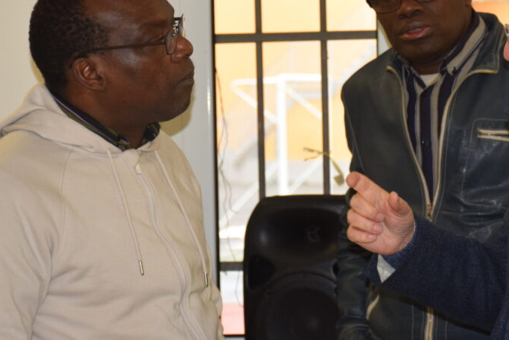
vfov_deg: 8.3
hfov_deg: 12.4
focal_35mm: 165
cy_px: 96
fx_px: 2333
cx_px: 370
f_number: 5
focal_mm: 62
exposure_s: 1/100
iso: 800
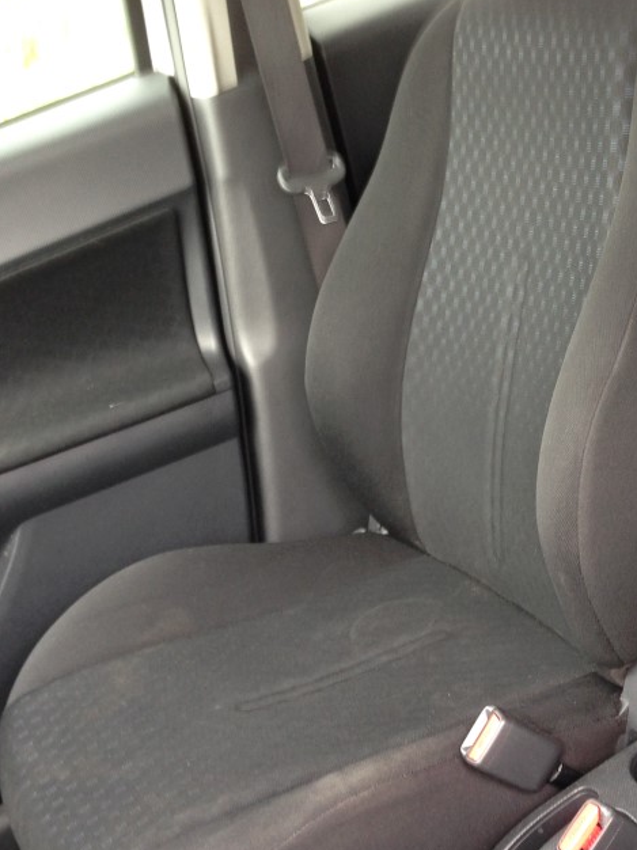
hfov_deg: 26.6
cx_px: 489
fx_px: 1326
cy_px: 466
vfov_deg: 35.5
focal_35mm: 54
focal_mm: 4.12
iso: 80
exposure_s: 1/20
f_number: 2.4
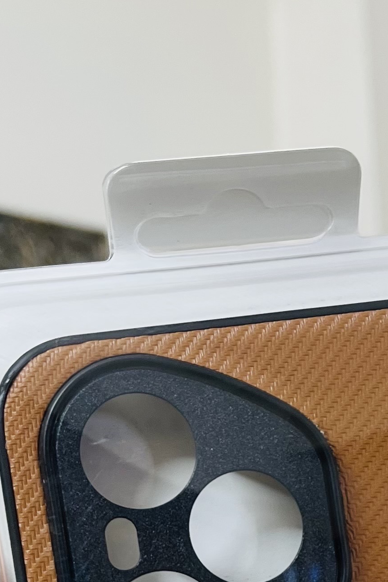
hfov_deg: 16.1
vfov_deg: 22.2
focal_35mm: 84
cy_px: 712
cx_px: 324
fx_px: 1358
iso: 80
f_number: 1.6
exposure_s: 1/50
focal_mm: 5.1
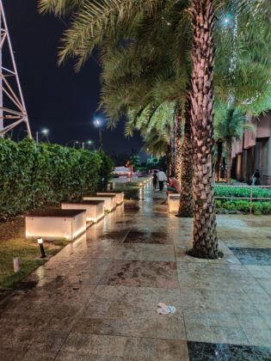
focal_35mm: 27
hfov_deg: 51.4
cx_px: 136
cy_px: 180
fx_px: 282
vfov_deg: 65.3
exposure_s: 1/14
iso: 2500
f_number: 1.65
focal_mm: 4.75
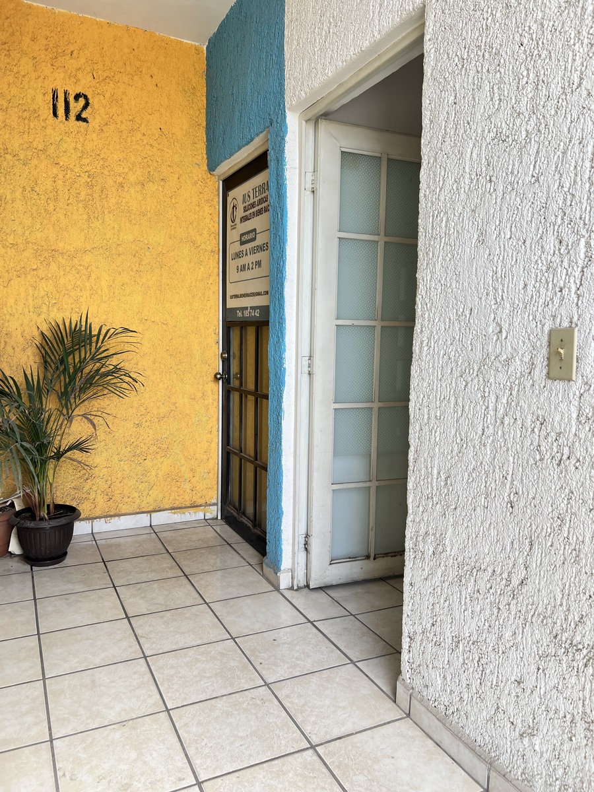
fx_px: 595
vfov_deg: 67.3
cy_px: 396
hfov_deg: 53.1
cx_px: 297
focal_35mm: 26
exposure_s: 1/121
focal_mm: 5.7
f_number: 1.5
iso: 40
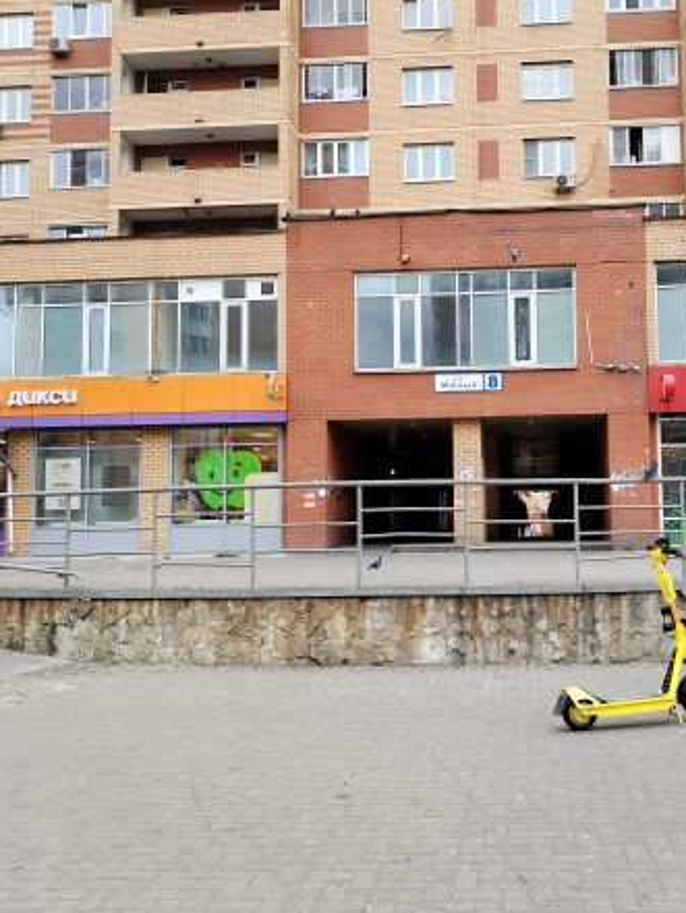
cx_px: 477
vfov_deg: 45.8
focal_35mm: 41
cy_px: 445
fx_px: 1083
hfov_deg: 34.7
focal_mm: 4.75
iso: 100
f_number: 1.8
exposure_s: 1/177
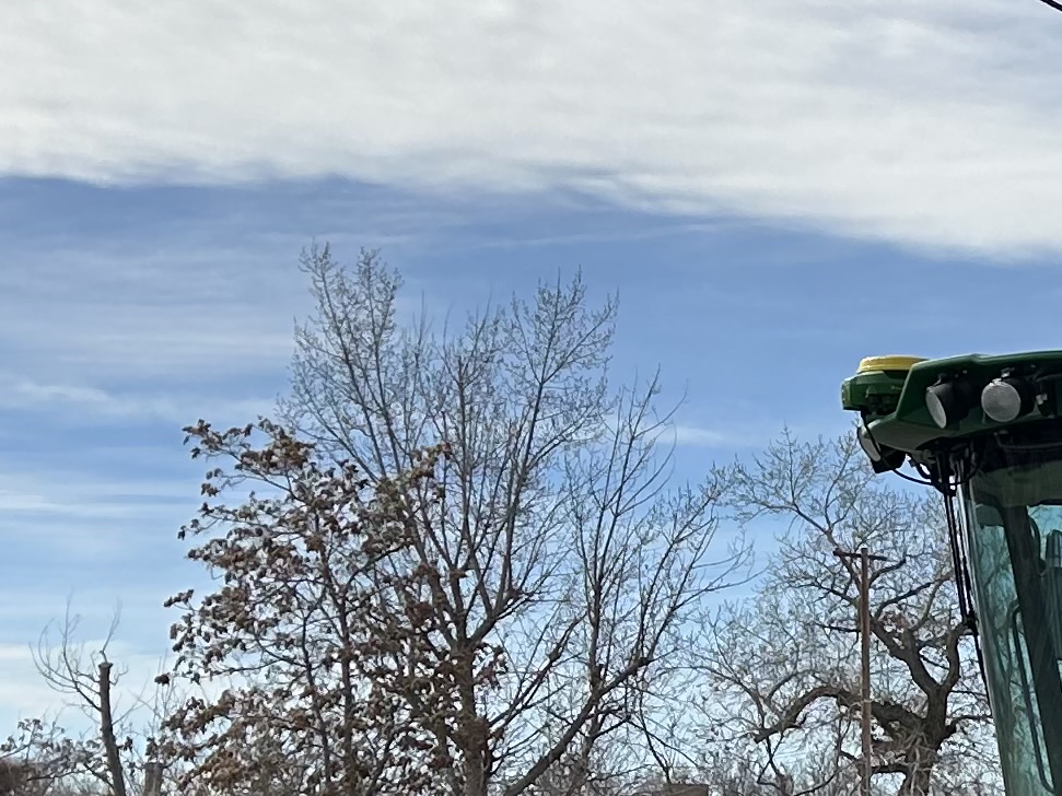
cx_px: 1522
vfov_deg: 13.7
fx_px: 3313
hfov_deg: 16.8
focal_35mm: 108
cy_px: 551
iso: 50
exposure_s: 1/8696
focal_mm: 5.7
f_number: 1.5
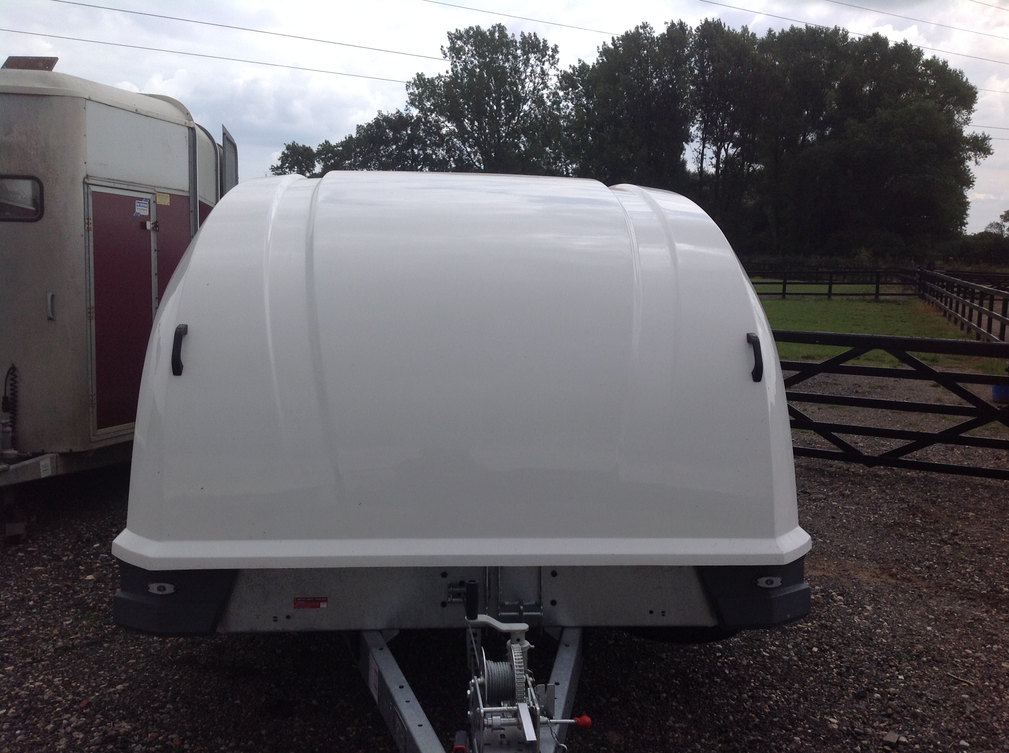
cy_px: 376
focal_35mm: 35
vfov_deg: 40.6
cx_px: 504
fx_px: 1019
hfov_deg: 52.7
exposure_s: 1/2326
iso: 50
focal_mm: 4.28
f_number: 2.4
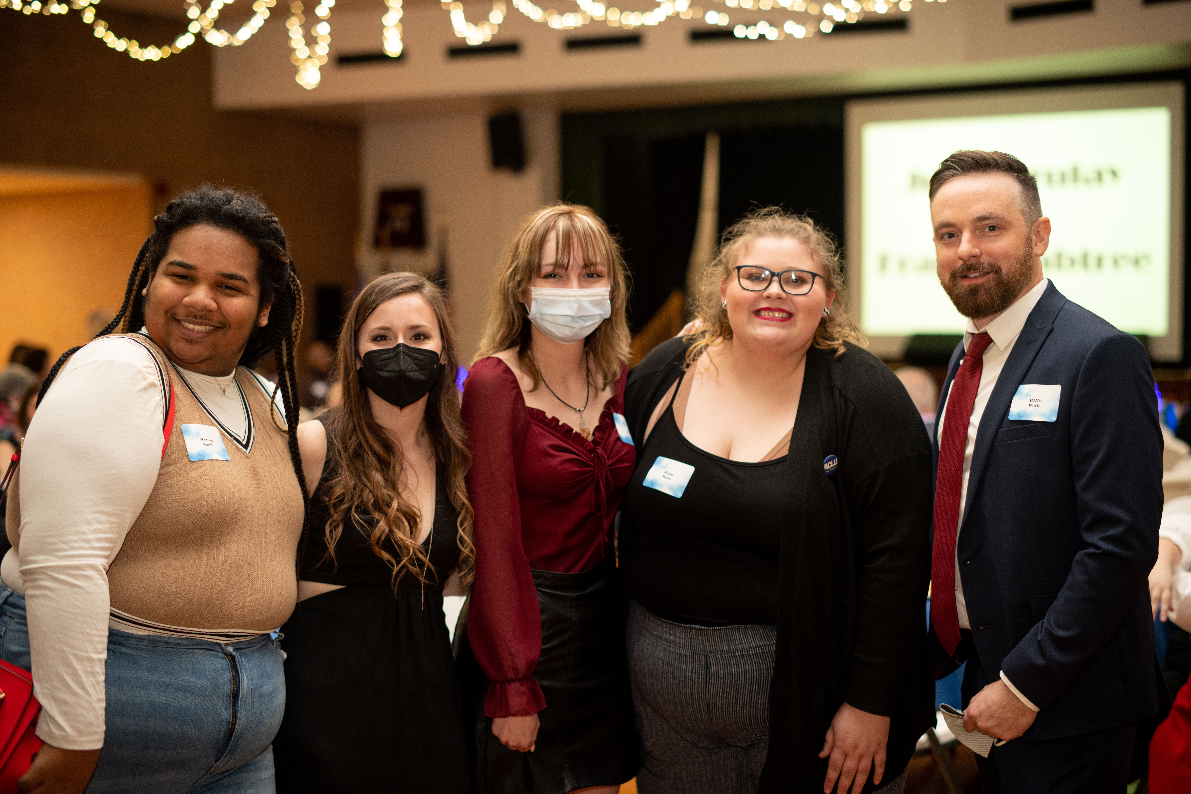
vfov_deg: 27.0
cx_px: 596
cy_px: 397
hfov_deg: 39.6
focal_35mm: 50
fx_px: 1654
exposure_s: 1/80
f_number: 2.2
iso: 800
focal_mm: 50
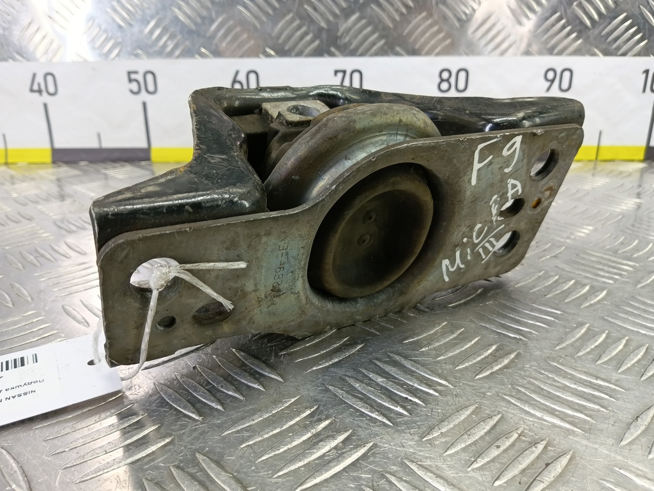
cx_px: 327
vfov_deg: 58.9
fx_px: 435
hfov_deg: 73.9
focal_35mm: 23
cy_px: 246
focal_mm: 4.11
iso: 203
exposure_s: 1/50
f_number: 1.6
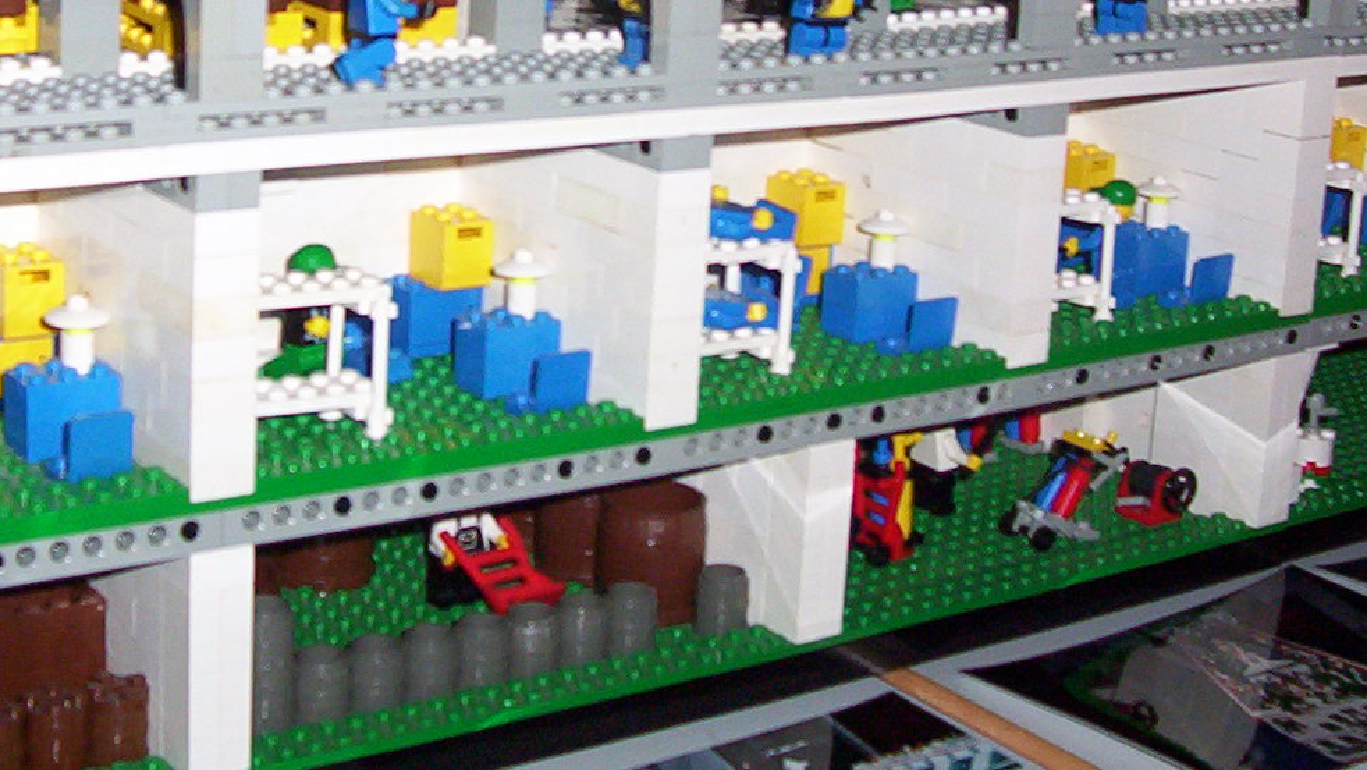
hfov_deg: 27.2
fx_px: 2828
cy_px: 89
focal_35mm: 78
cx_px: 615
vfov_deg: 15.3
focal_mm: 5.77
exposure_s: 1/60
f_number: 2.73
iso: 140
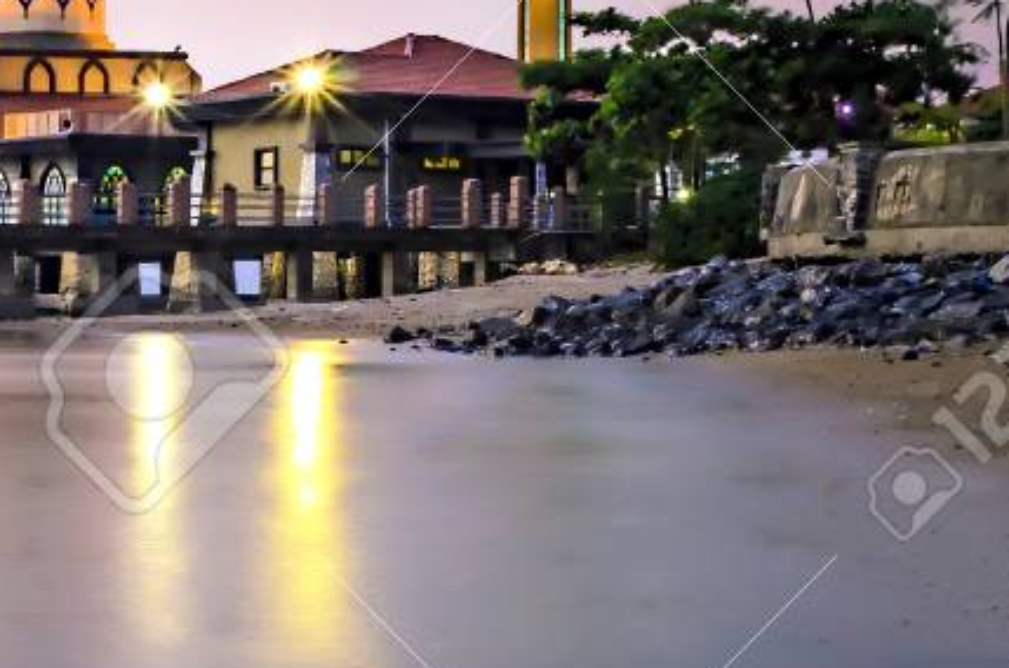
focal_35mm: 109
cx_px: -287
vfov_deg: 12.5
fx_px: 3048
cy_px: 286
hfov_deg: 17.7
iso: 100
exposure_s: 10
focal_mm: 24
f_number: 16
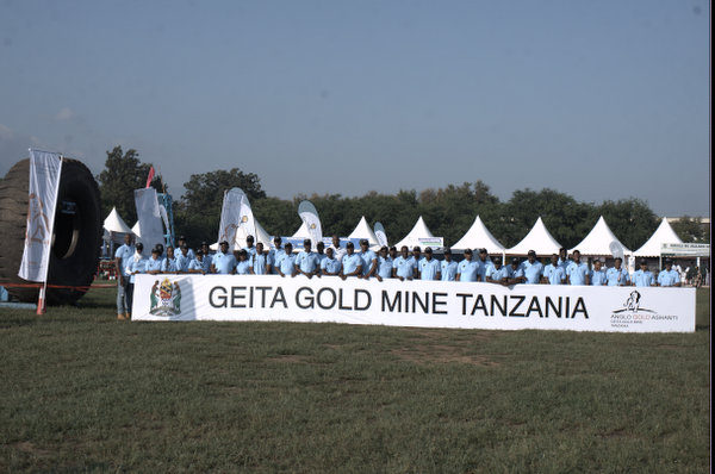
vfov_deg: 26.9
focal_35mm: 50
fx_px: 991
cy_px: 237
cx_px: 358
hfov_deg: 39.7
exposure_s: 1/250
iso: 100
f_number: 6.3
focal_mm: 50
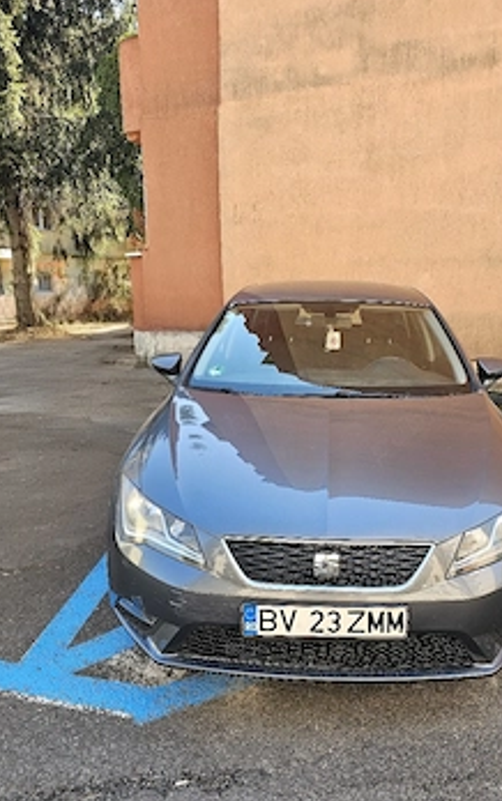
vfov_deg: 66.3
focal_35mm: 28
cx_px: 309
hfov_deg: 44.3
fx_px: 612
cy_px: 433
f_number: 1.7
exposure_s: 1/213
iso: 32
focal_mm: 6.3
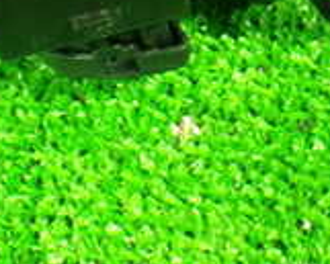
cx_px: 355
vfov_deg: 13.5
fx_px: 1065
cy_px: -111
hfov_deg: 17.1
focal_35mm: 109
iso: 1600
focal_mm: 5.4
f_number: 2.3
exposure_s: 1/25
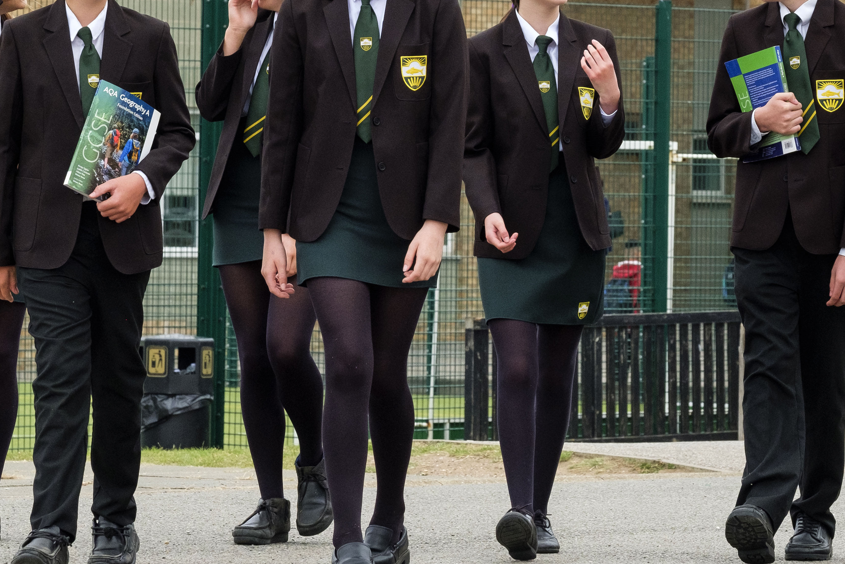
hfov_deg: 9.0
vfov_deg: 6.0
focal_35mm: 229
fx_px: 5375
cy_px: 180
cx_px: 397
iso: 1000
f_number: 8
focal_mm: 87.1
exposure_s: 1/500
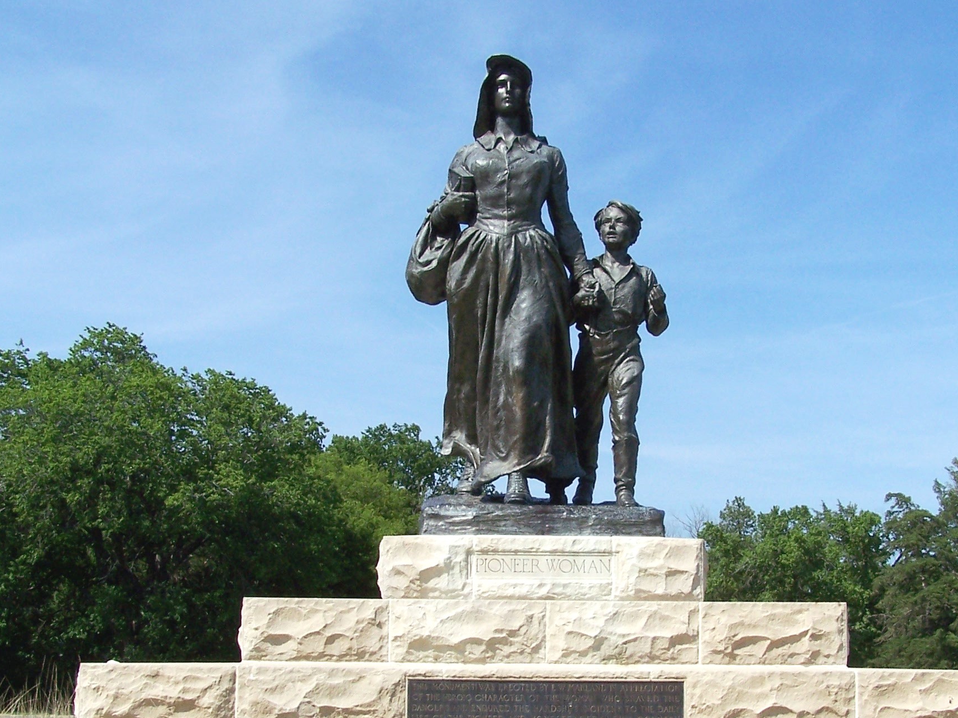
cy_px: 476
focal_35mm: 57
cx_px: 555
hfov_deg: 33.7
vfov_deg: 25.5
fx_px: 1578
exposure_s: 1/750
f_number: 5.6
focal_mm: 6.3
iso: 80
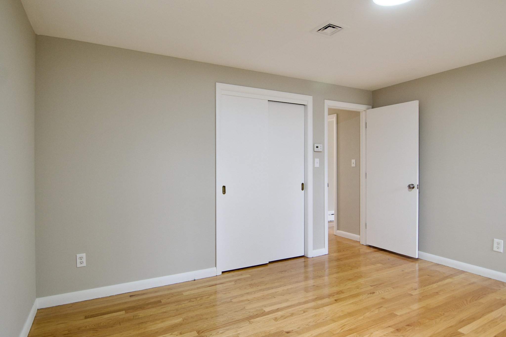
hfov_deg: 81.2
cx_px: 253
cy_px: 168
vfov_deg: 59.5
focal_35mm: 21
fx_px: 295
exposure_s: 1/60
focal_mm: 14
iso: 720
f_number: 4
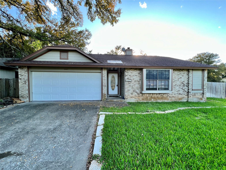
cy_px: 85
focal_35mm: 13
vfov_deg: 89.9
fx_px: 85
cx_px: 113
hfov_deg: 106.2
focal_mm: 1.57
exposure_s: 1/128
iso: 32
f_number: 1.8
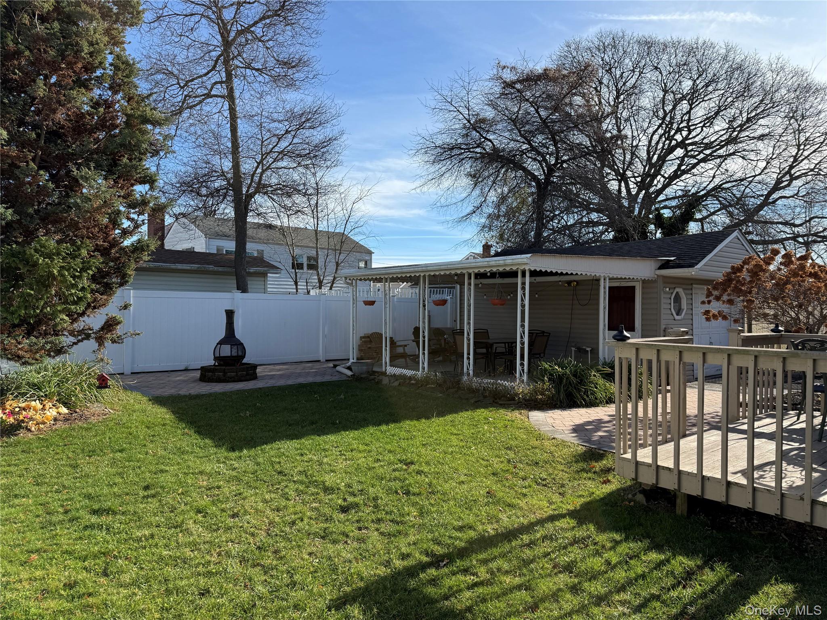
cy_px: 310
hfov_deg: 71.6
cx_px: 414
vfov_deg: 56.8
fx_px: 573
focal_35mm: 24
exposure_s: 1/3145
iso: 80
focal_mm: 6.76
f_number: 1.78
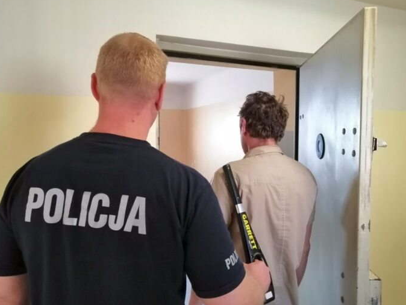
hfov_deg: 65.3
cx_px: 204
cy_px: 149
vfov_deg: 51.4
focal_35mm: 27
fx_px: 317
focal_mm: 3.95
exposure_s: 1/33.3
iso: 400
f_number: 1.8
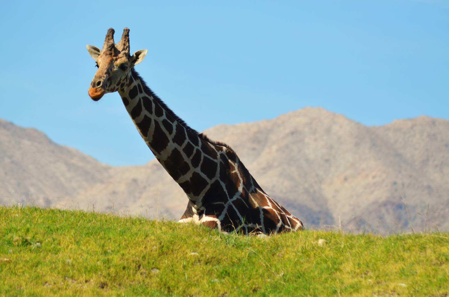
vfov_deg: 4.3
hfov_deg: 6.6
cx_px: 224
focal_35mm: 315
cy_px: 148
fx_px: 3921
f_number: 5.6
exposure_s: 1/2000
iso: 250
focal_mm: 210
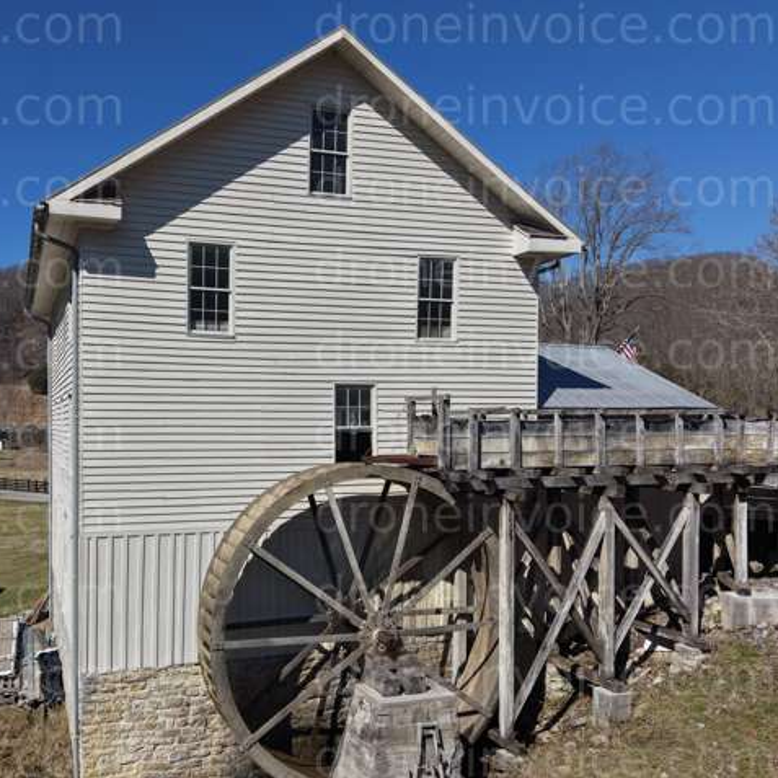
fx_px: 814
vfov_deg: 51.0
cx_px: 248
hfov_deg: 50.0
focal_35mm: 32
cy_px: 439
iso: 100
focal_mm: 8.67
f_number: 1.8
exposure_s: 1/160
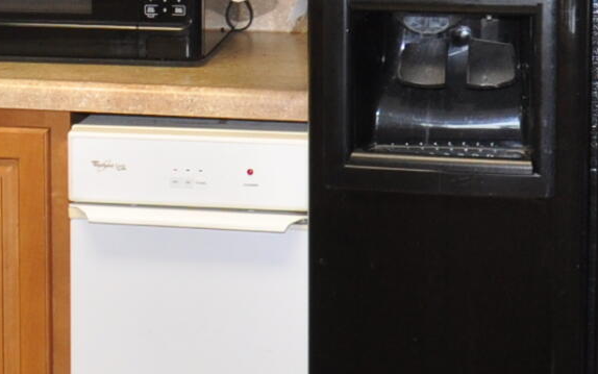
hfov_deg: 12.2
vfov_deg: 7.8
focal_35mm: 168
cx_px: -100
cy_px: 71
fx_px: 2733
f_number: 5
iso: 400
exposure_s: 1/60
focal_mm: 21
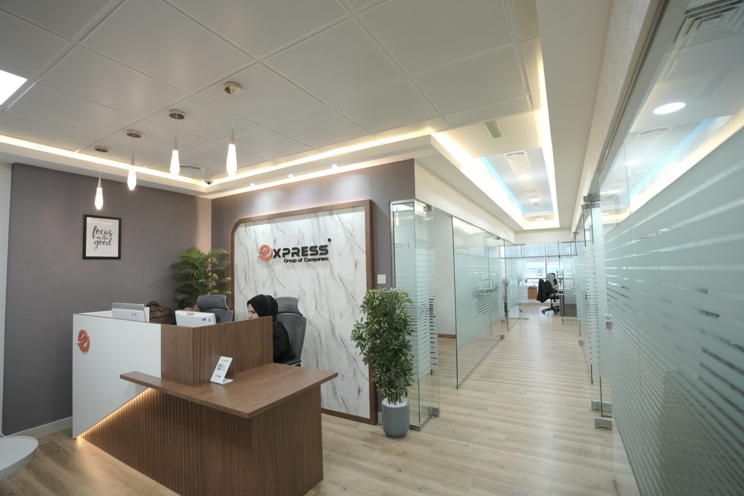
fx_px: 331
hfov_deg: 96.7
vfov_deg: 73.8
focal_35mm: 16
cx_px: 372
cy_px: 248
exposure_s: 1/250
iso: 3200
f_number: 3.5
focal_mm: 16
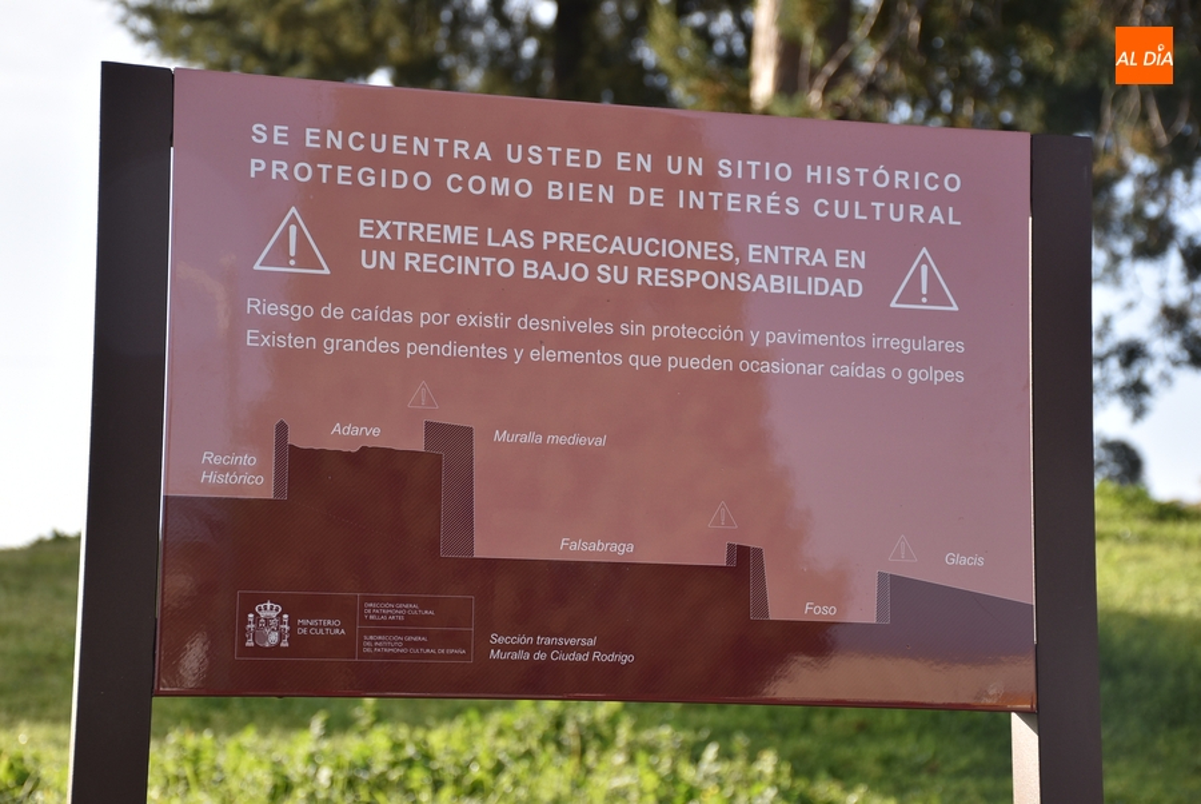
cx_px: 600
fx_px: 2504
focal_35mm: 75
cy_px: 402
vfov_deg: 18.2
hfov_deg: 27.0
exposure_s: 1/250
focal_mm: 50
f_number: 4.8
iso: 100
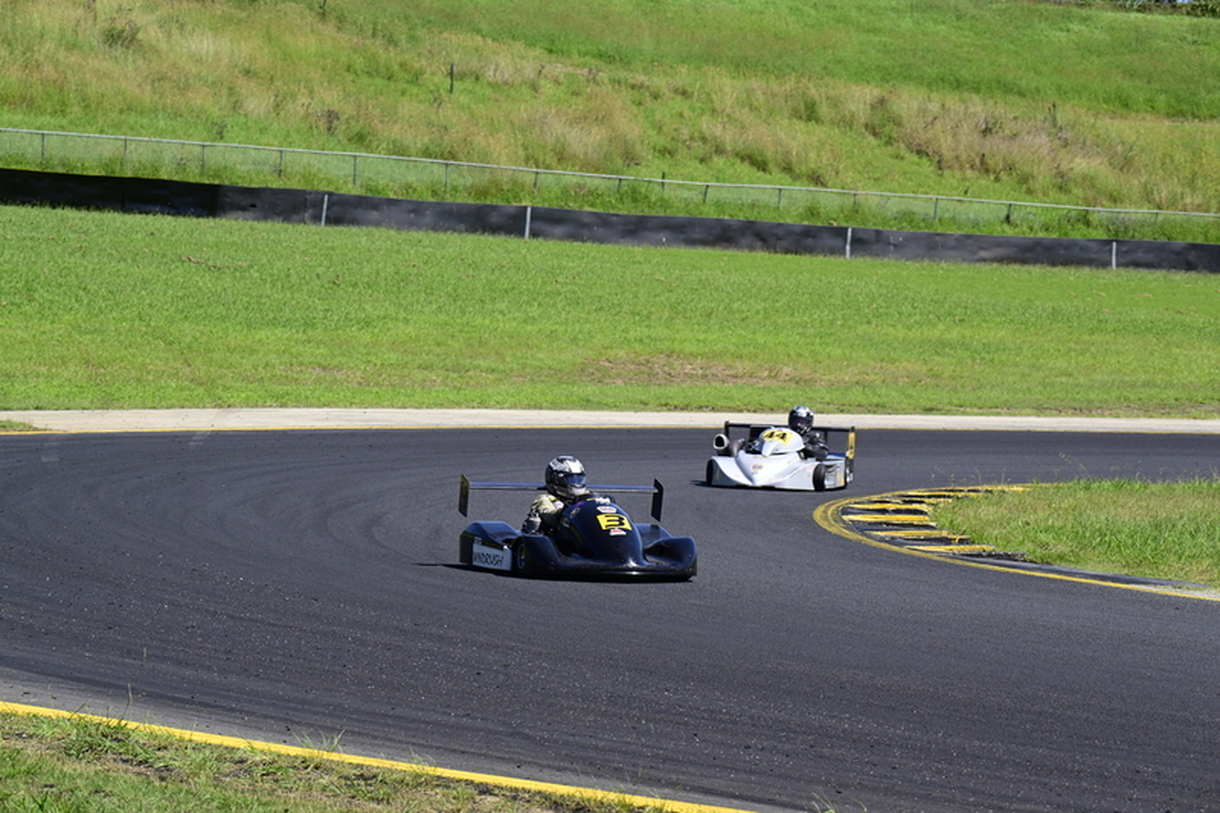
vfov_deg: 7.6
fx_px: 6098
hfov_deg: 11.4
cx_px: 610
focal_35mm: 180
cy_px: 406
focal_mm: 180
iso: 500
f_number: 11
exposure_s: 1/640
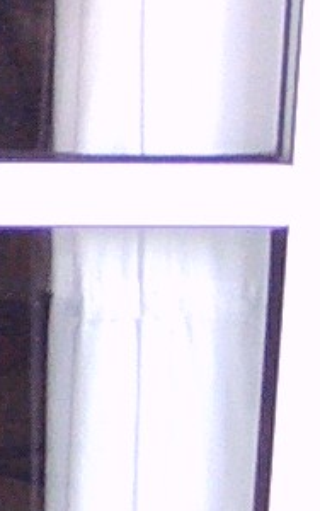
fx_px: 4568
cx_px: -584
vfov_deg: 6.4
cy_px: 10
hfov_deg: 3.9
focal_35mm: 328
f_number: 2.8
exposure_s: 1/60
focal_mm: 7.1
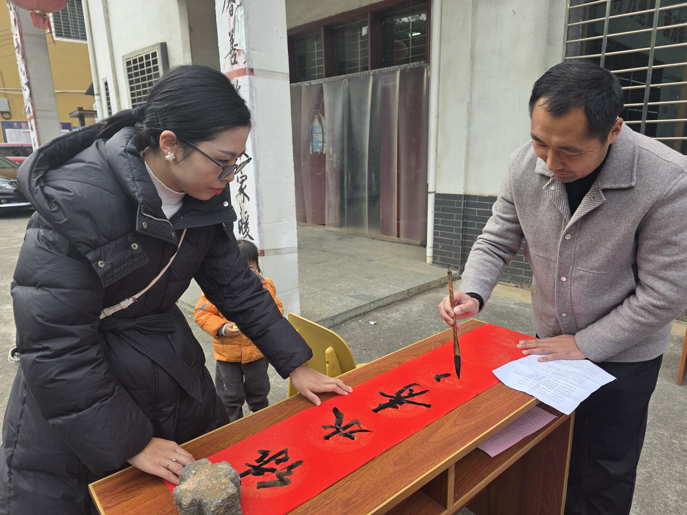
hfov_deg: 73.9
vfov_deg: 58.9
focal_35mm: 23
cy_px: 258
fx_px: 456
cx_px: 344
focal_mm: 6.3
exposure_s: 1/359
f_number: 1.7
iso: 32
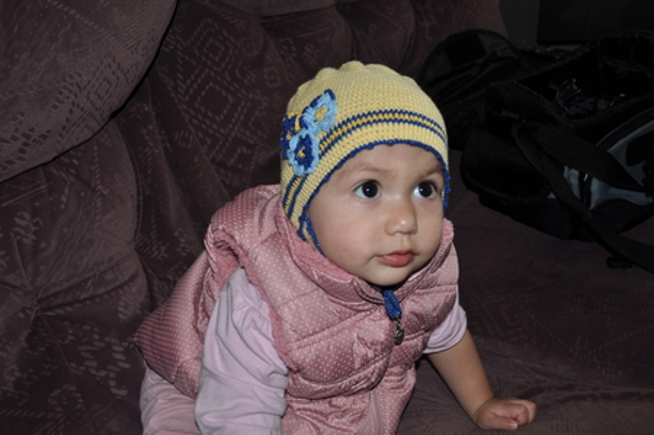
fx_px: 653
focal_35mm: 36
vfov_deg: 36.8
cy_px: 218
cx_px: 327
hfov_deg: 53.2
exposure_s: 1/60
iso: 200
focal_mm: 24
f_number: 4
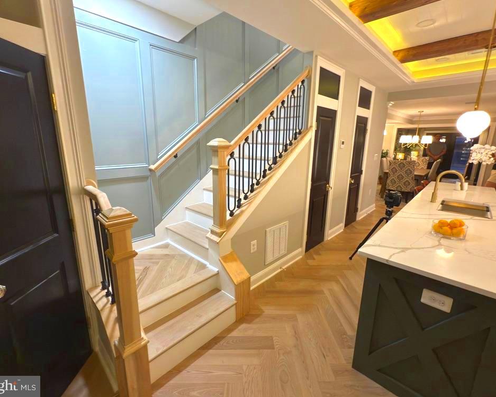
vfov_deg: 80.4
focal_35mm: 16
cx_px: 245
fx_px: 235
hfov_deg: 93.1
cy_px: 194
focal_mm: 2.22
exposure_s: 1/30
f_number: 2.2
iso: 160
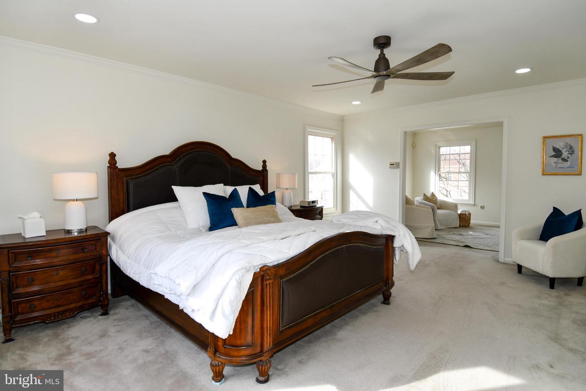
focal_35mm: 18
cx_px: 293
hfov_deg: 90.0
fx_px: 293
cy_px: 196
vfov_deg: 67.4
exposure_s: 1/125
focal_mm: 12
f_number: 5.6
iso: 160
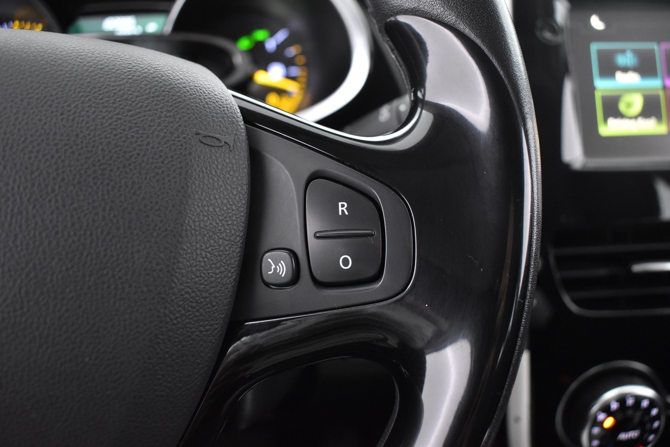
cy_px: 224
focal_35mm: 36
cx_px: 335
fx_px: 670
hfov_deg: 53.1
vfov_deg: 36.9
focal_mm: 24
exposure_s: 1/25
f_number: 3.8
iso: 3200
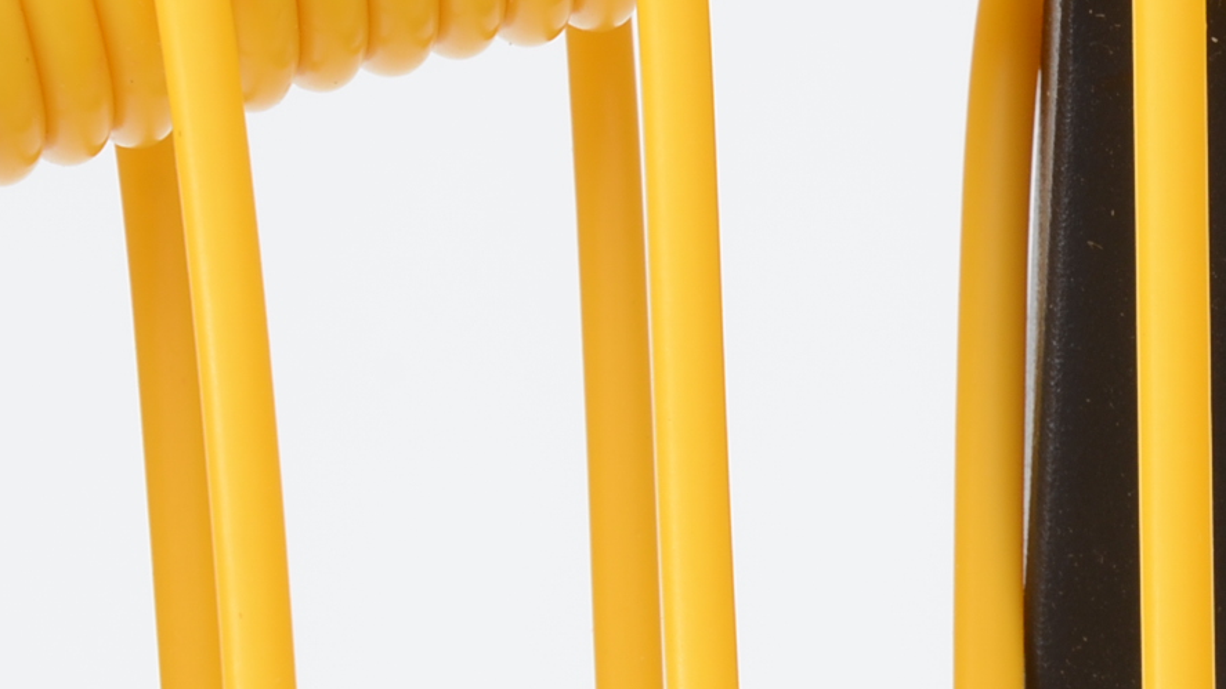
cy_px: 526
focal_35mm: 457
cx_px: 1149
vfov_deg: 2.7
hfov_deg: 4.7
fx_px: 14872
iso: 200
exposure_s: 1/125
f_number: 11
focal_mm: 105
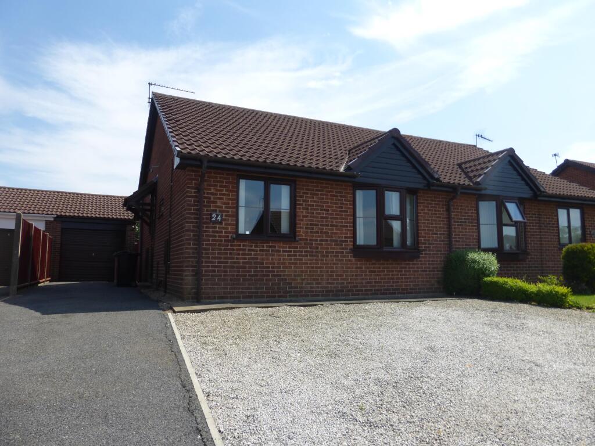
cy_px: 223
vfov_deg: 56.8
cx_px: 298
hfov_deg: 71.6
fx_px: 413
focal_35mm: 24
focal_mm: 4.3
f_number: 4
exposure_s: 1/640
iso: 100
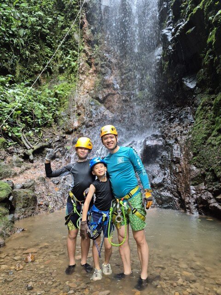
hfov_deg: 58.9
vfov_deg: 73.9
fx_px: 196
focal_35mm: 23
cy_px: 148
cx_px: 110
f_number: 1.8
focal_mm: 5.4
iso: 640
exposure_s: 1/120
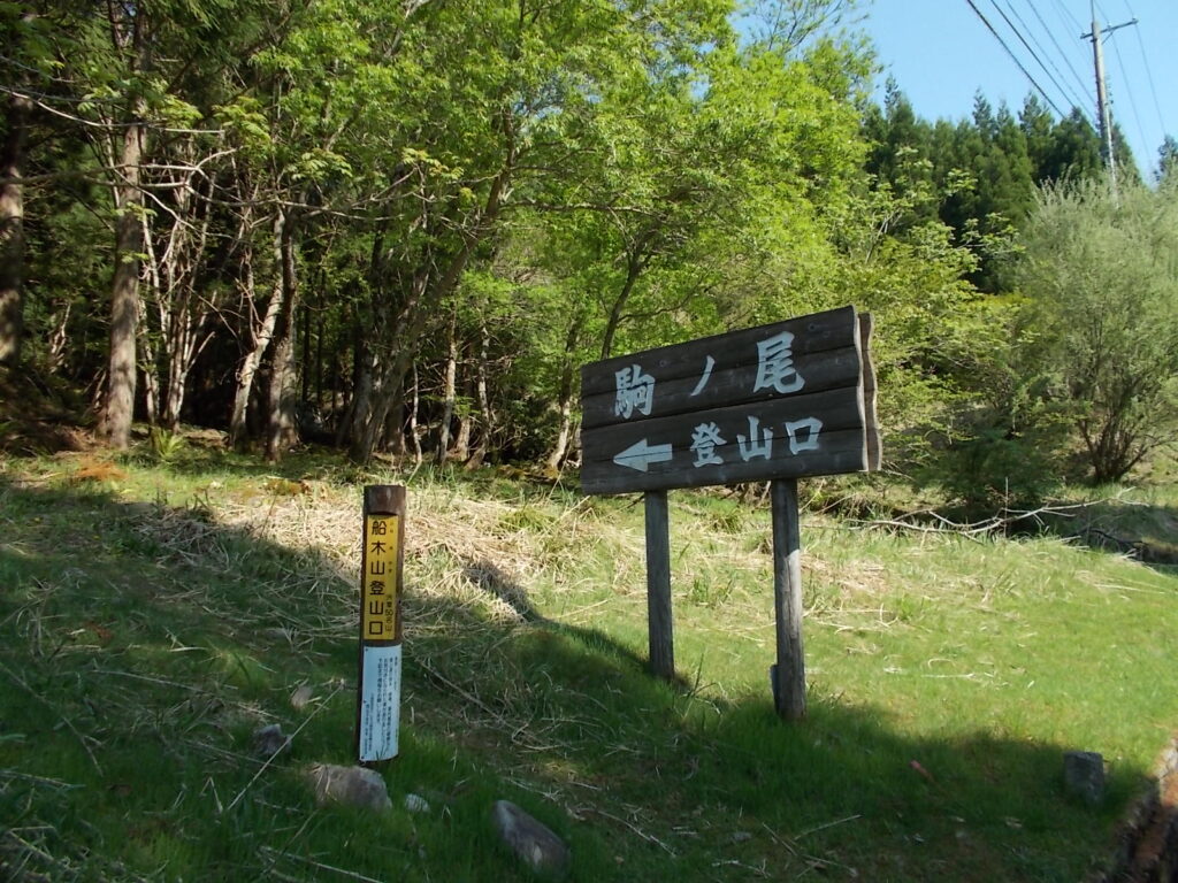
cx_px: 589
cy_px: 442
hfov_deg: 67.3
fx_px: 885
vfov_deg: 53.1
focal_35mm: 26
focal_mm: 4.6
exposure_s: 1/320
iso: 80
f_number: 3.2
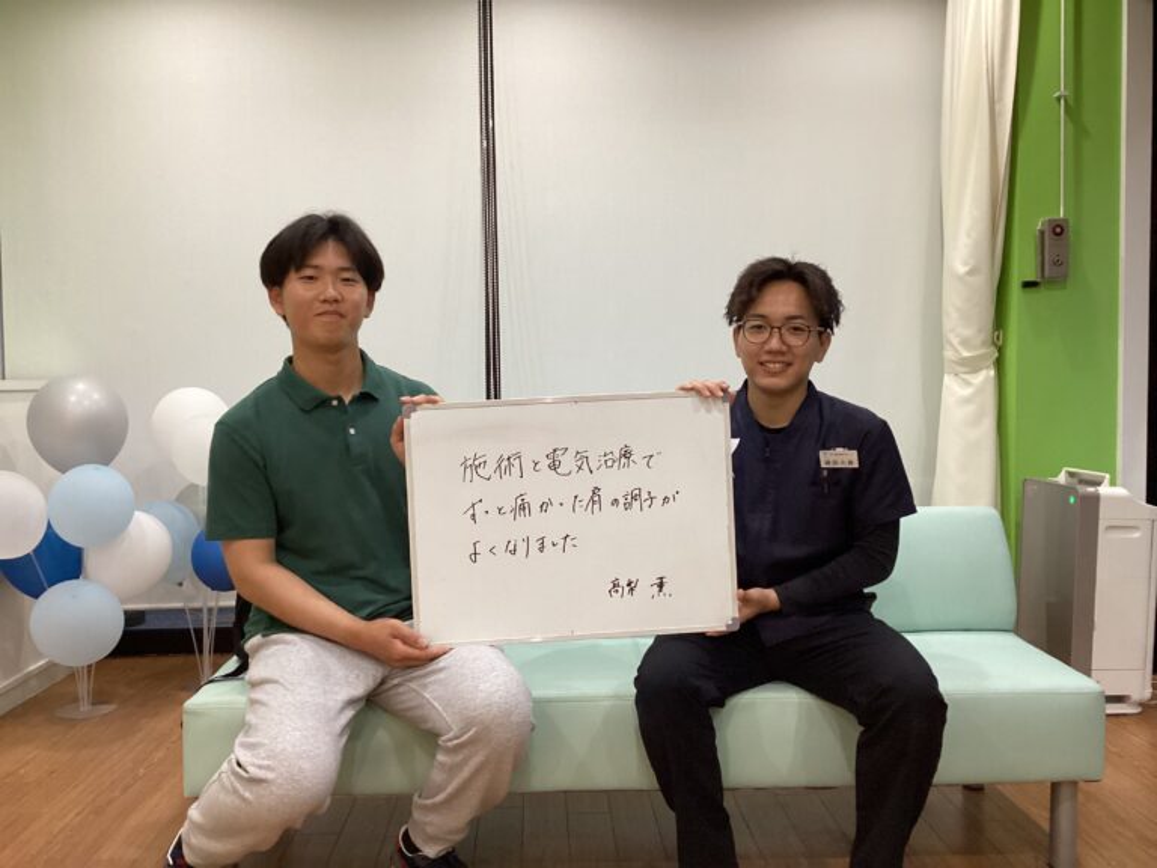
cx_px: 578
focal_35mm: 31
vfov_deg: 45.4
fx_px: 1036
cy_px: 434
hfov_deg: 58.4
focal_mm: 3.3
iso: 320
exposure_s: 1/60
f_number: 2.4
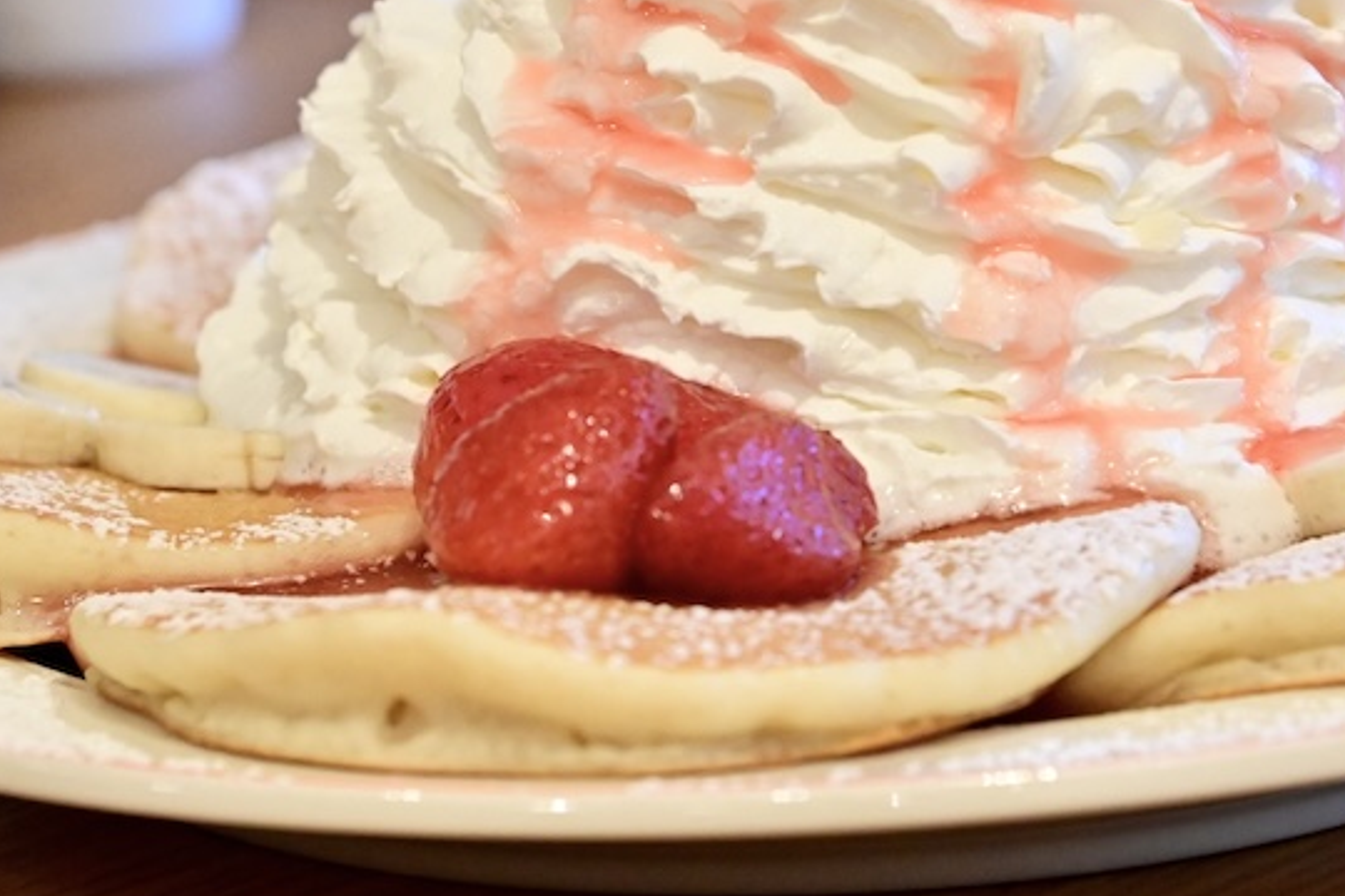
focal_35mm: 215
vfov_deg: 6.4
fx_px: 8032
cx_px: 832
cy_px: 126
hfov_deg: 9.6
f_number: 7.1
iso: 6400
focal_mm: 116
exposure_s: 1/200
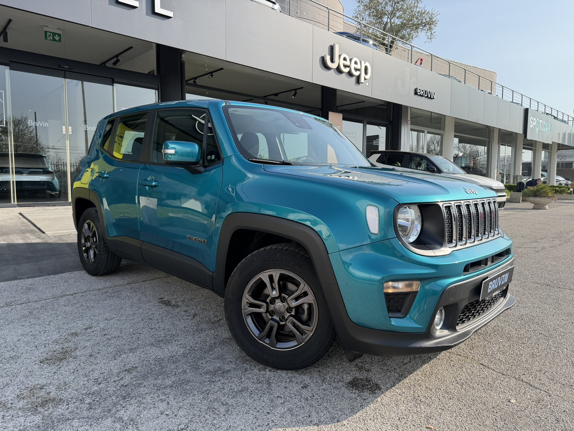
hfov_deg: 71.6
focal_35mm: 24
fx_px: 398
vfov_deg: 56.8
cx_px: 287
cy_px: 216
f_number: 1.78
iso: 100
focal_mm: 6.76
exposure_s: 1/3145
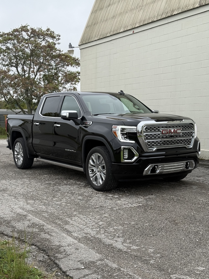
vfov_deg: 39.7
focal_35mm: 48
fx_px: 386
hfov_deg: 30.3
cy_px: 140
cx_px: 104
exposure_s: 1/962
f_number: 1.78
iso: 64
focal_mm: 6.76
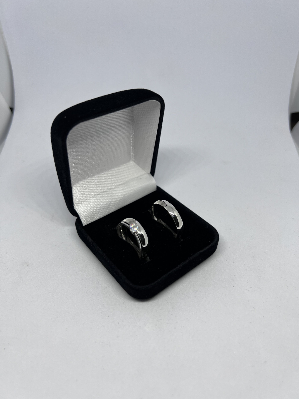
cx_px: 150
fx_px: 299
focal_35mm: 26
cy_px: 200
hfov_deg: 53.1
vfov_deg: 67.3
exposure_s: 1/314
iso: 50
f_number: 1.5
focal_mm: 5.7
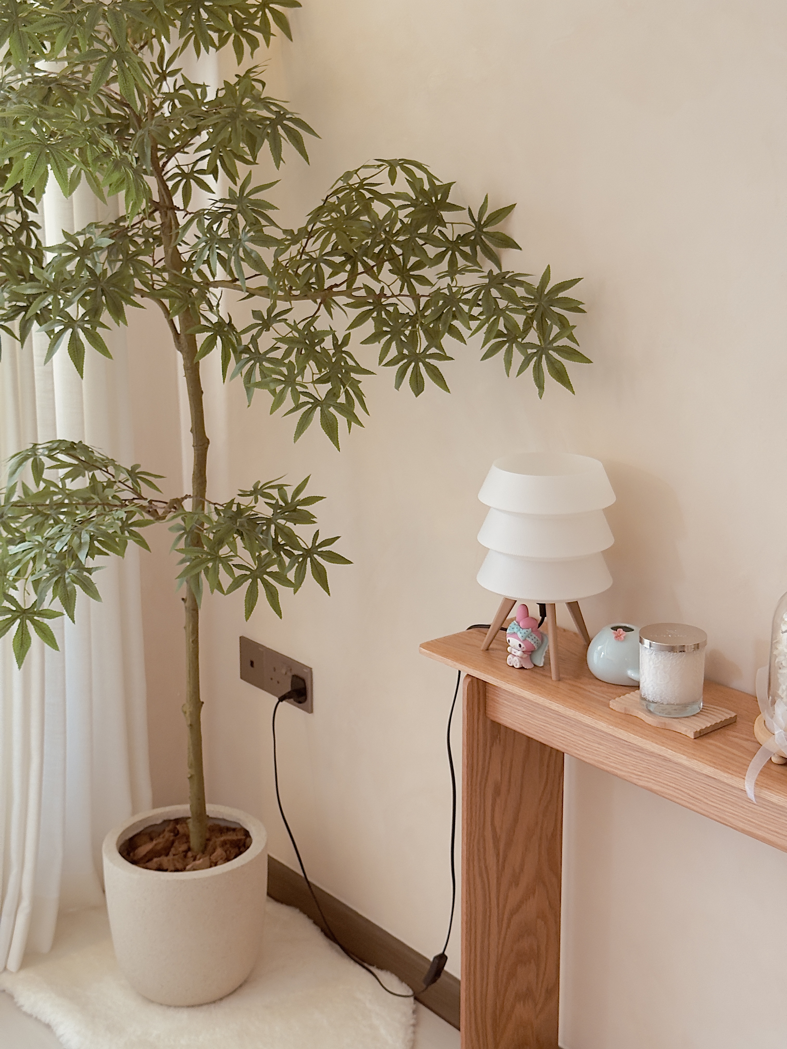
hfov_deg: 30.3
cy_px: 524
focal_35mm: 48
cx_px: 394
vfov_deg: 39.7
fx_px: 1455
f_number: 1.78
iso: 200
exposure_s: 1/60
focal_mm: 6.76
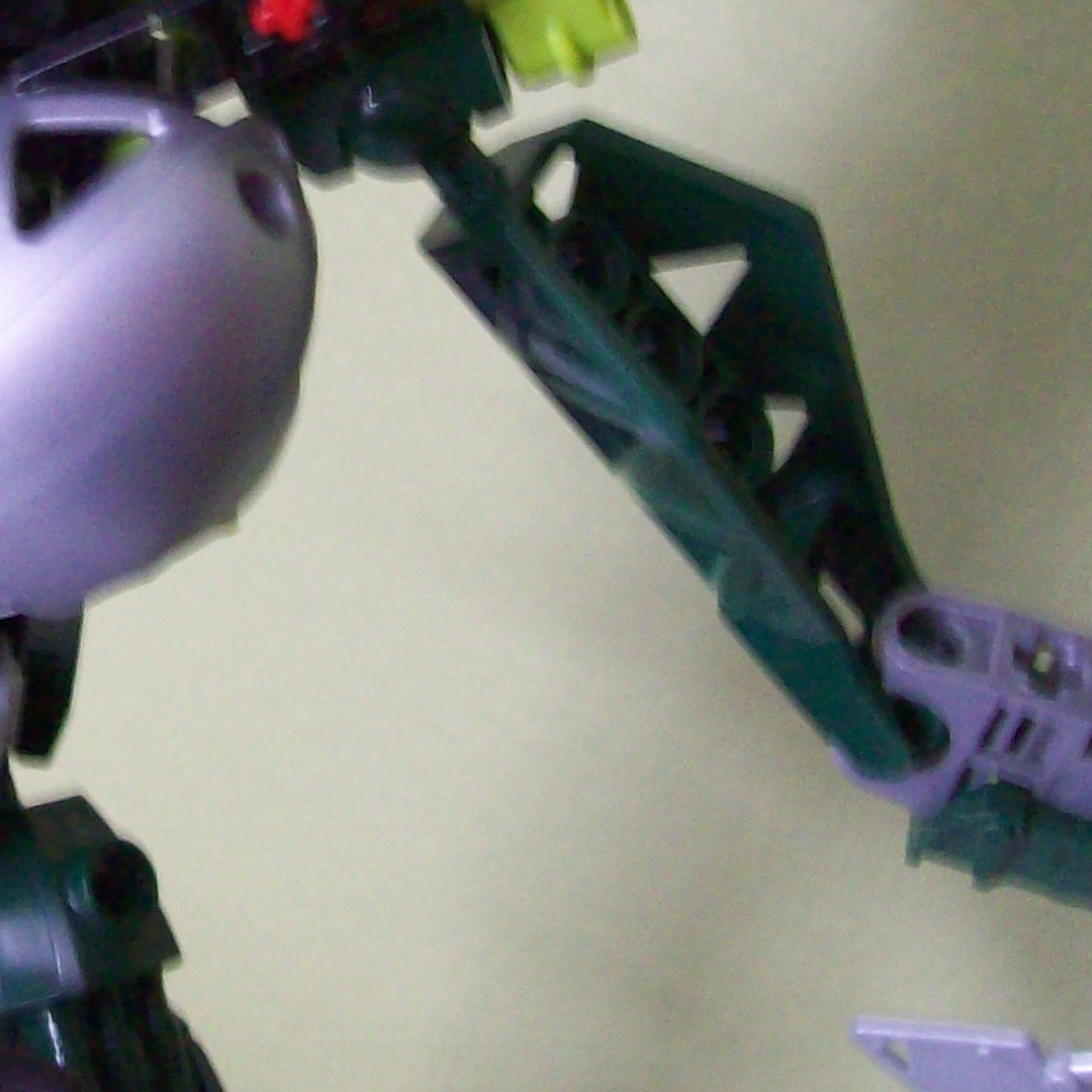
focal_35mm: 90
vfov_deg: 19.1
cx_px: -107
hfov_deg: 18.6
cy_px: 221
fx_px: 3212
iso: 187
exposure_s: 1/8
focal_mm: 6
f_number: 2.7
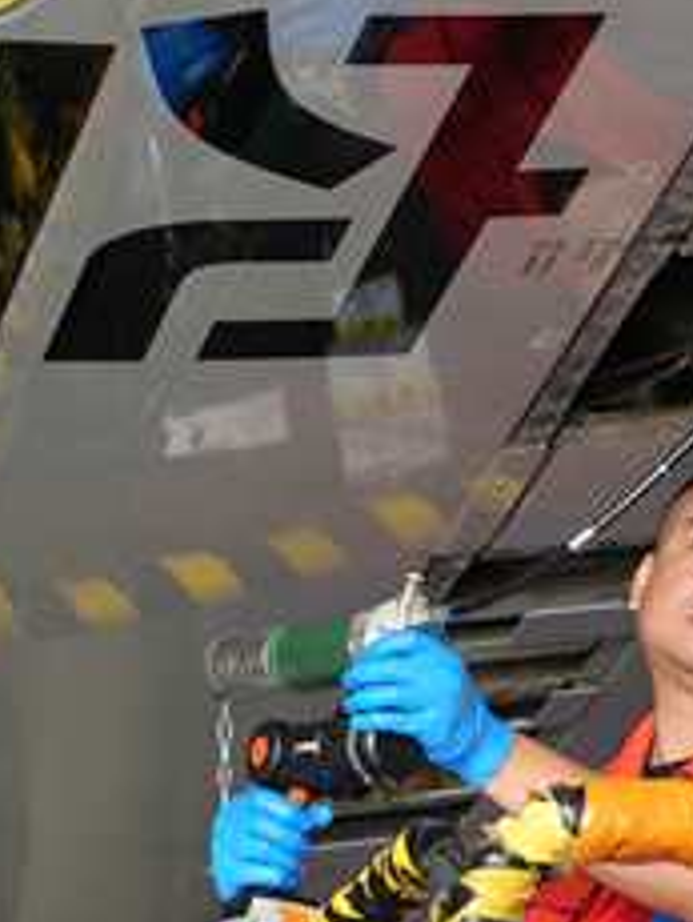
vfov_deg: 8.4
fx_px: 6235
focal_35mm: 234
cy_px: 780
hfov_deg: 6.3
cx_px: 781
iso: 100
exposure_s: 1/60
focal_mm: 70
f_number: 4
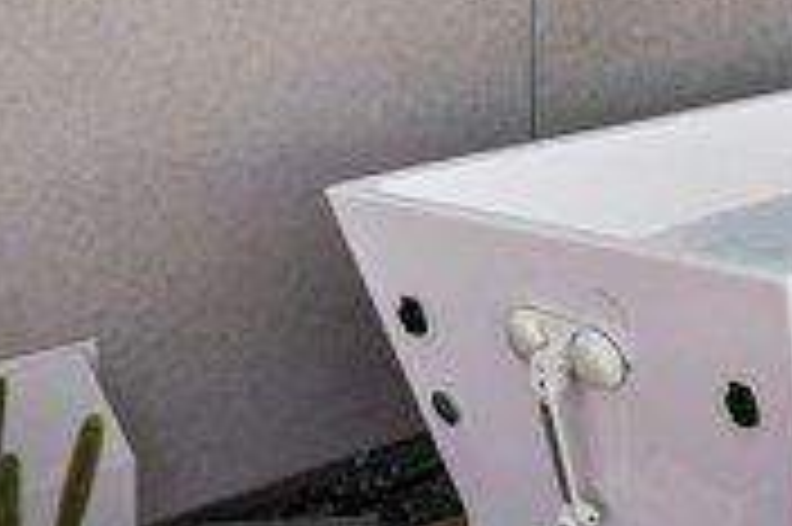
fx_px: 1758
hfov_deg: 22.0
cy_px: -223
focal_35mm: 80
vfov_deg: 15.9
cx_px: 1107
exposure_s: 1/750
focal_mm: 22
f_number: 16
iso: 3200
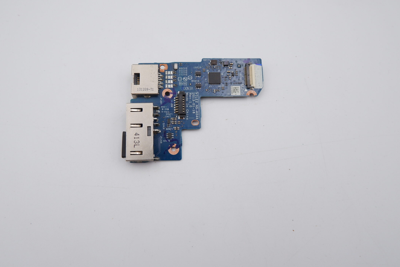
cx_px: 178
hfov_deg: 65.3
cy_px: 114
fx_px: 311
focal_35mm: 28
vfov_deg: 46.3
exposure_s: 1/420
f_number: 5.6
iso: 800
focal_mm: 15
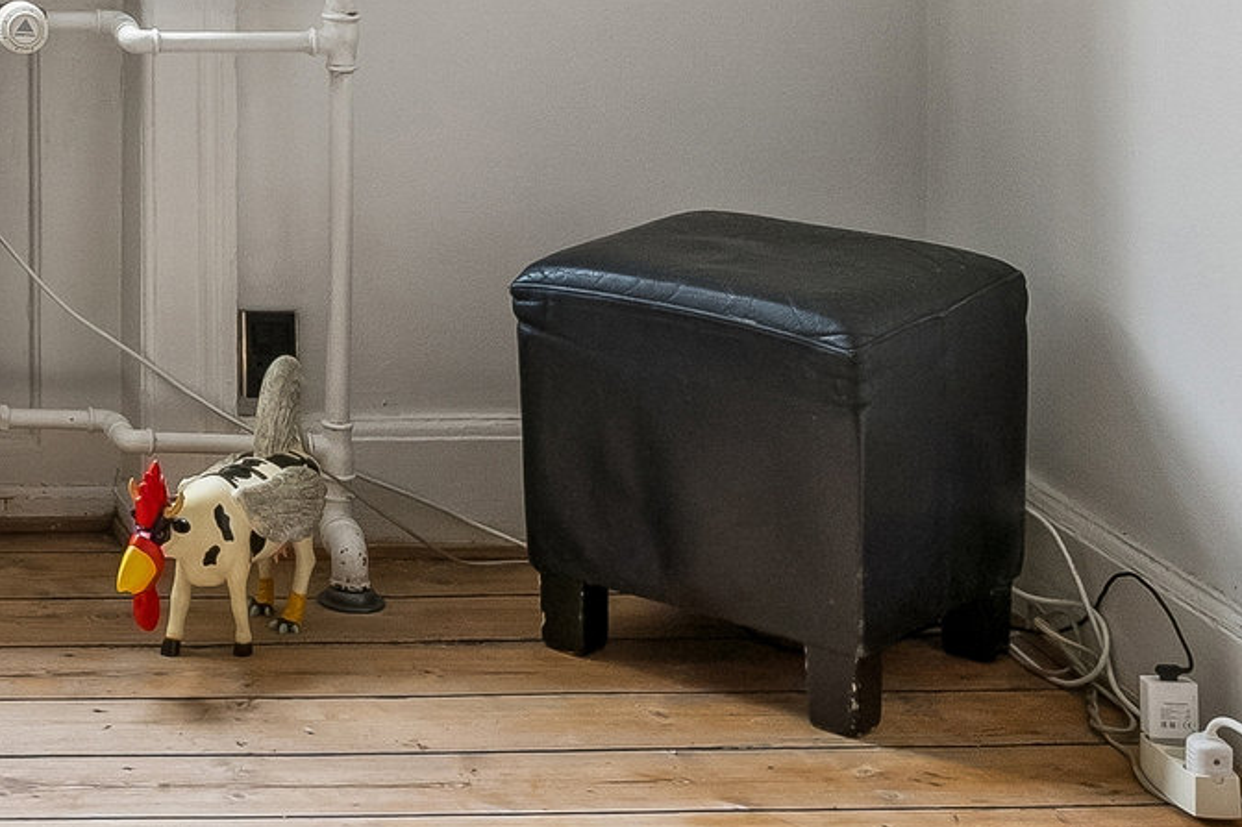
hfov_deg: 20.8
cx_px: -453
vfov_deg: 14.4
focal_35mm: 87
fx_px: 3009
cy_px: -494
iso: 250
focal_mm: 13
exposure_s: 1/10
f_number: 7.1
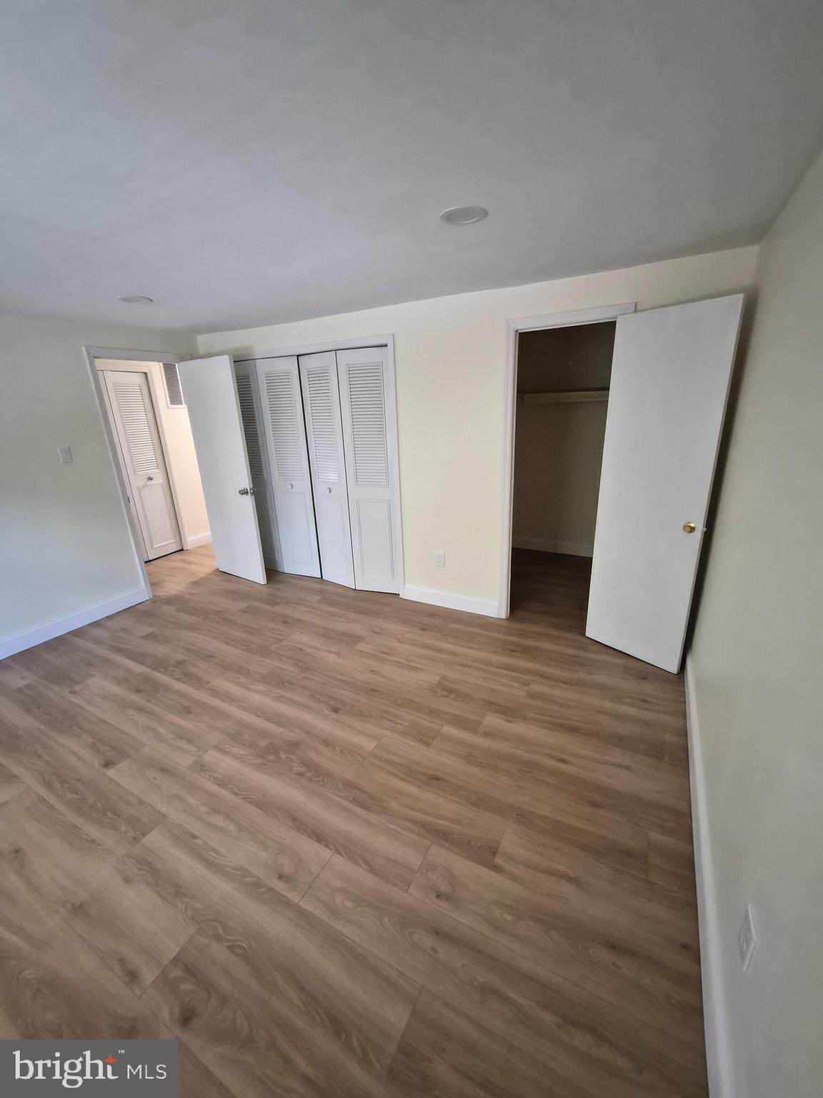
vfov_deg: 106.2
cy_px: 549
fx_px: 412
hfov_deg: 89.9
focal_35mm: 13
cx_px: 412
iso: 640
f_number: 2.2
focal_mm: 1.7
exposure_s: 1/60
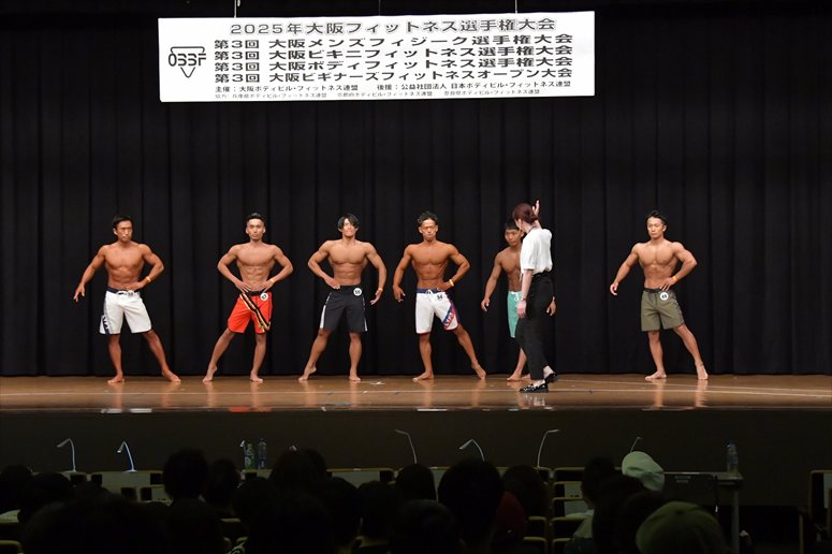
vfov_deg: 14.7
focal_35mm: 93
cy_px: 277
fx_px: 2148
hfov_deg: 21.9
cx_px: 416
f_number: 5.6
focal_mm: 62
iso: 6400
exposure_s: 1/400
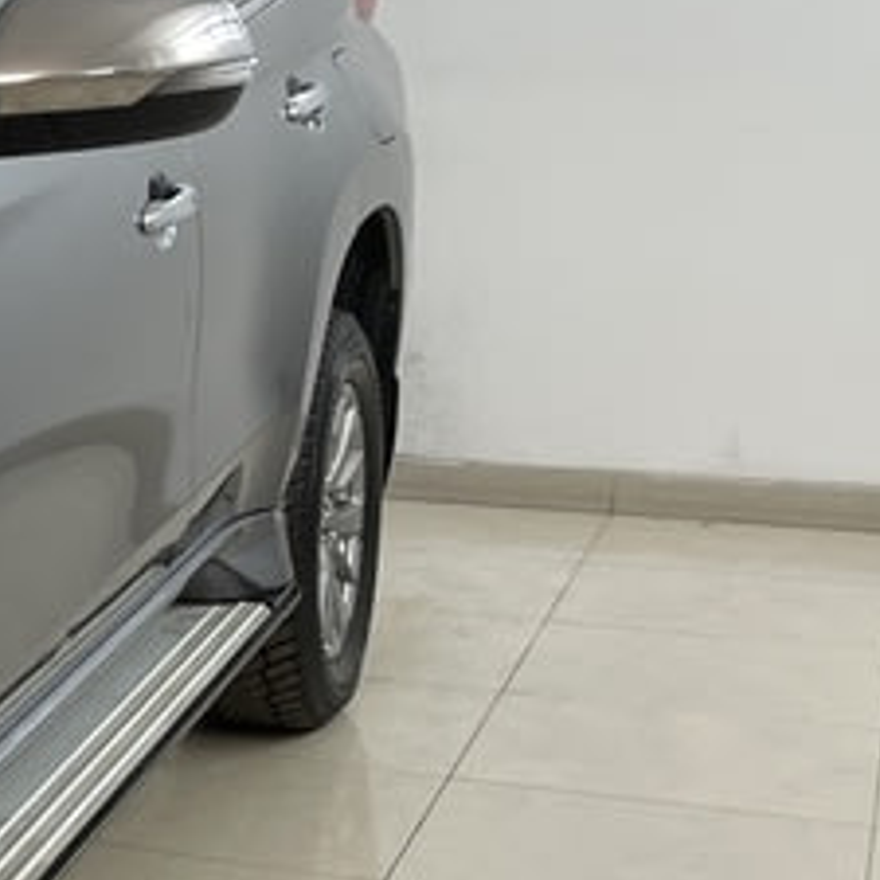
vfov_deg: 18.9
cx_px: -786
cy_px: 452
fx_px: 2646
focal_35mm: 92
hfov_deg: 15.7
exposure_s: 1/100
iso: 40
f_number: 1.6
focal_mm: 4.2
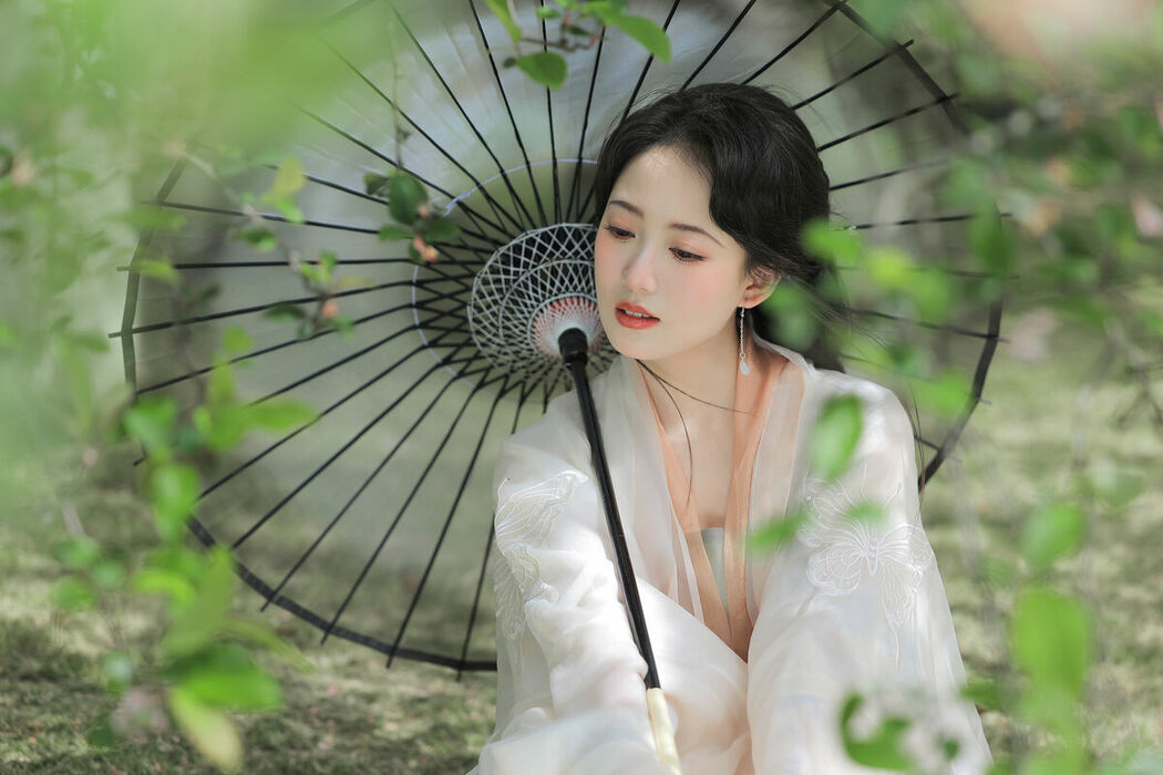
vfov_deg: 12.3
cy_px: 388
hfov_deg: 18.4
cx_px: 582
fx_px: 3586
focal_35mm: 111
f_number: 2.8
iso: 100
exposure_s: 1/800
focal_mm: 111
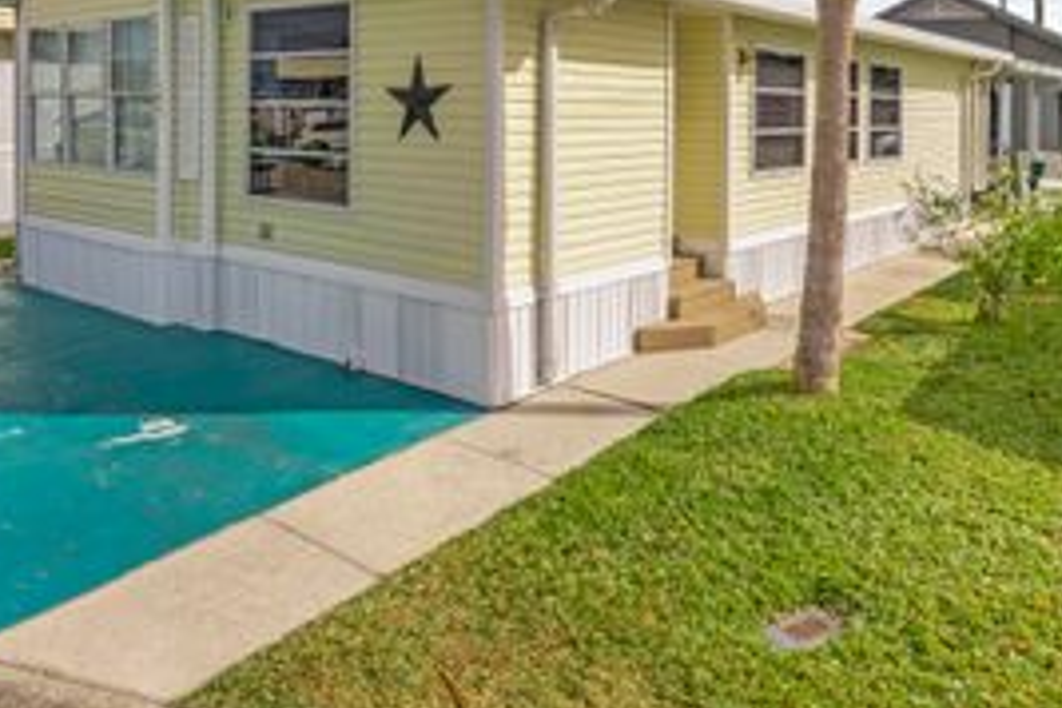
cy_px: 141
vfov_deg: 40.6
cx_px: 501
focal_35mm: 31
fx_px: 913
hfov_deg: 60.3
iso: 250
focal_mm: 11
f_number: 9
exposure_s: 1/4000
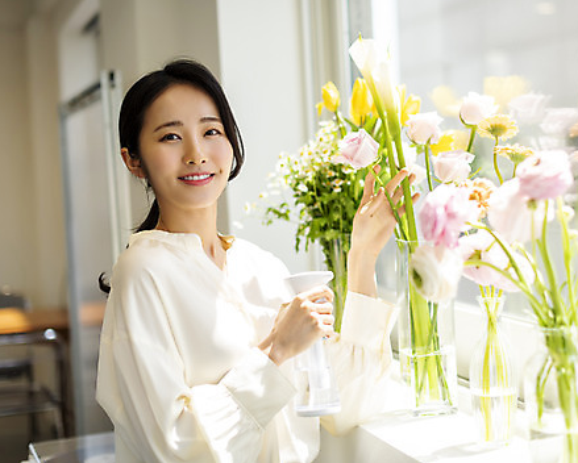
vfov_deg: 23.9
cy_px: 208
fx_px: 1096
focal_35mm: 64
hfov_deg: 29.4
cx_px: 368
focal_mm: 50
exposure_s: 1/1250
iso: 125
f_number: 2
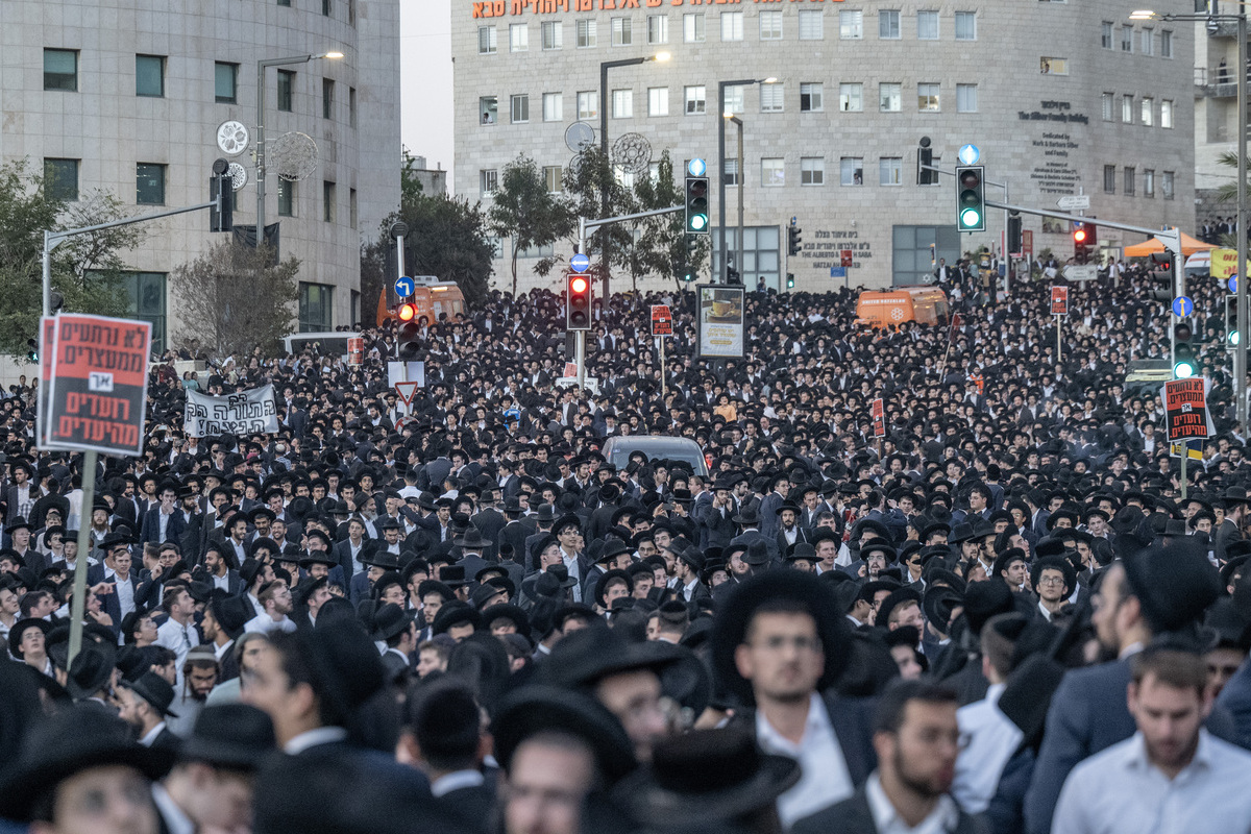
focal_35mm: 142
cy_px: 417
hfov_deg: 14.4
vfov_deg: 9.7
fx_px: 4934
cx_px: 626
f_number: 2.8
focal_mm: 95
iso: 2200
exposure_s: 1/500
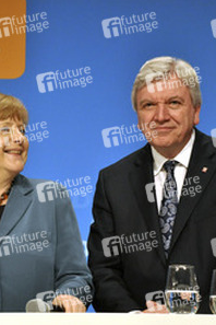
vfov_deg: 12.0
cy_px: 162
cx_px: 35
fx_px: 1537
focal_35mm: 171
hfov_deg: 8.0
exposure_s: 1/160
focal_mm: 75
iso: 1600
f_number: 8
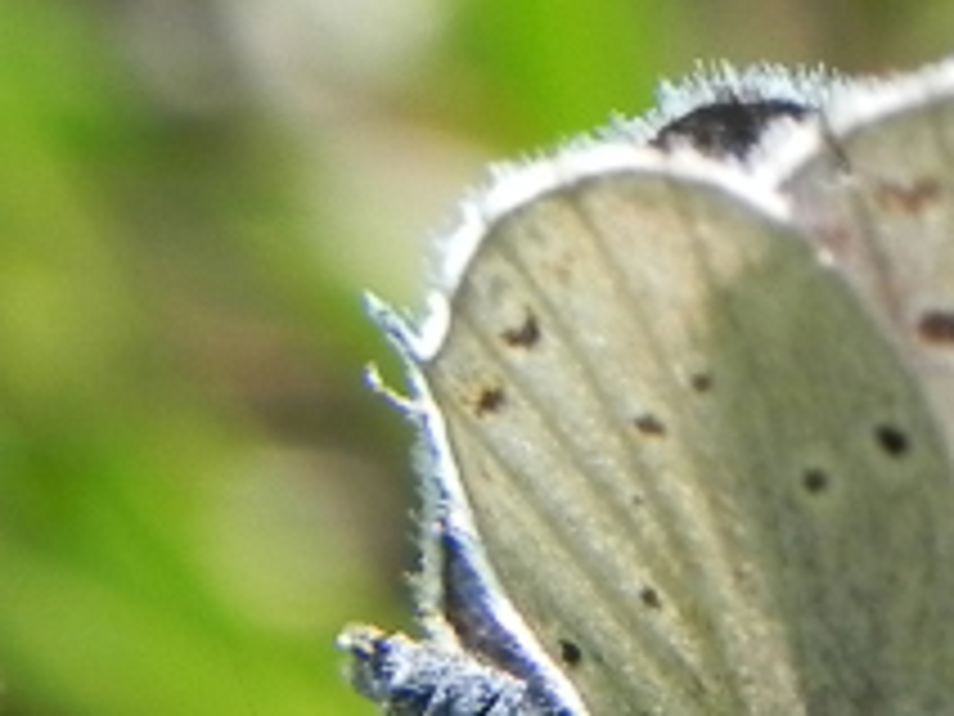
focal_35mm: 506
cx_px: 1107
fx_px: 13945
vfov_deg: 2.9
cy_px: 536
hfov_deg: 3.9
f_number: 4.5
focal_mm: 18.8
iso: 160
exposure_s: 1/536
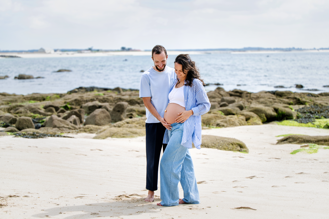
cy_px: 110
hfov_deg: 28.8
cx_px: 164
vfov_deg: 19.5
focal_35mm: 70
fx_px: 640
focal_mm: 70
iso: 125
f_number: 2.8
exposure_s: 1/2000
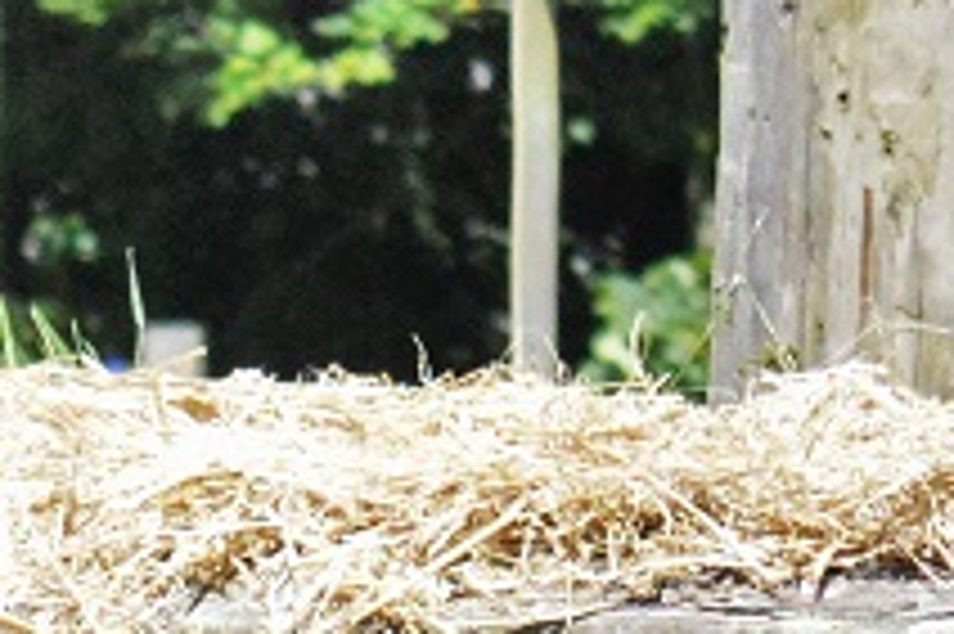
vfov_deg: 1.5
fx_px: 23751
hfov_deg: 2.3
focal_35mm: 897
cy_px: 1848
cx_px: -774
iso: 3200
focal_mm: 78
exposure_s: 1/4000
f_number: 7.1
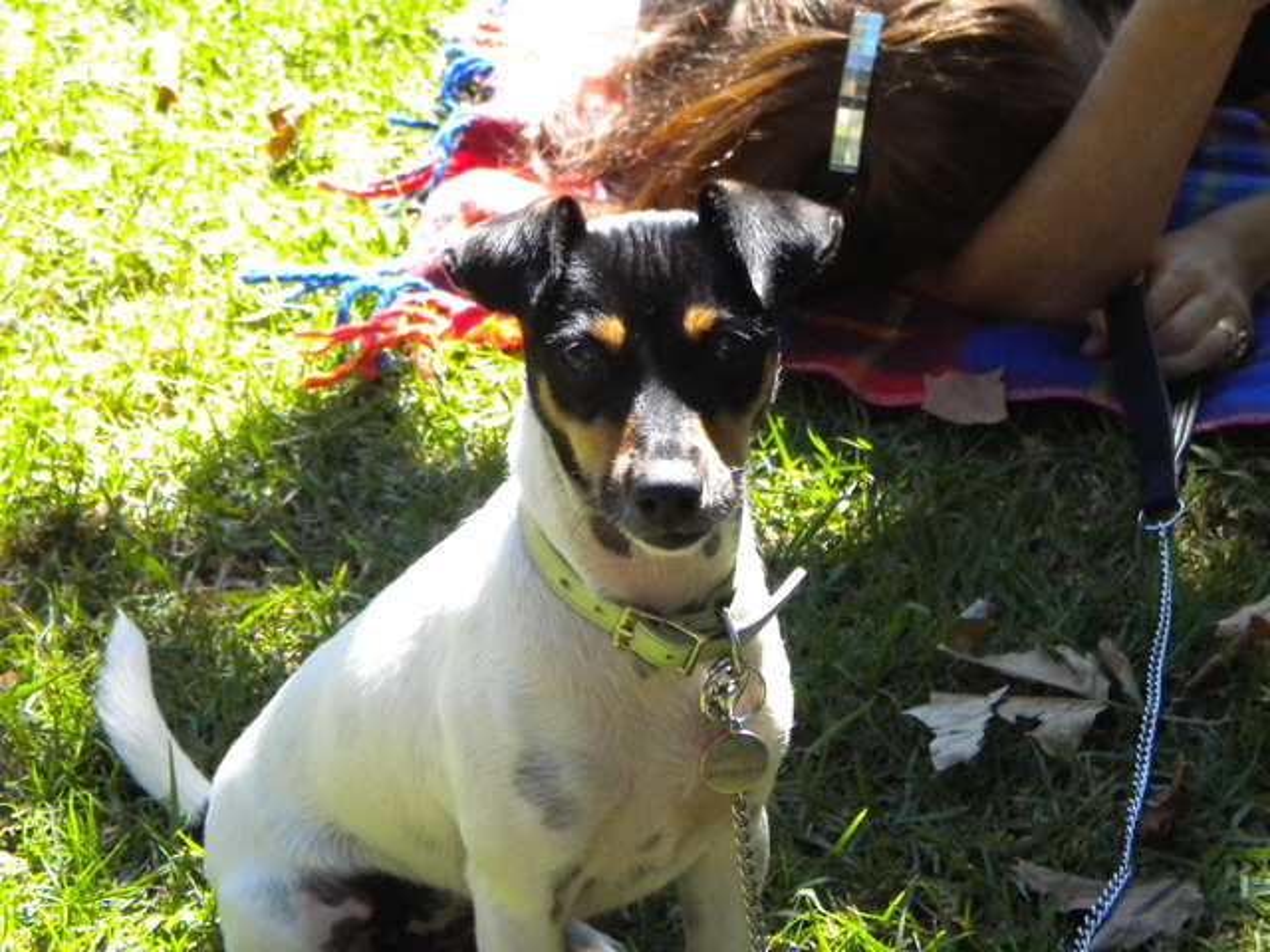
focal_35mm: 105
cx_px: 635
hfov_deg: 18.7
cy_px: 476
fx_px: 3852
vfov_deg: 14.1
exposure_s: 1/304
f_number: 5.9
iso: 400
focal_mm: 18.9
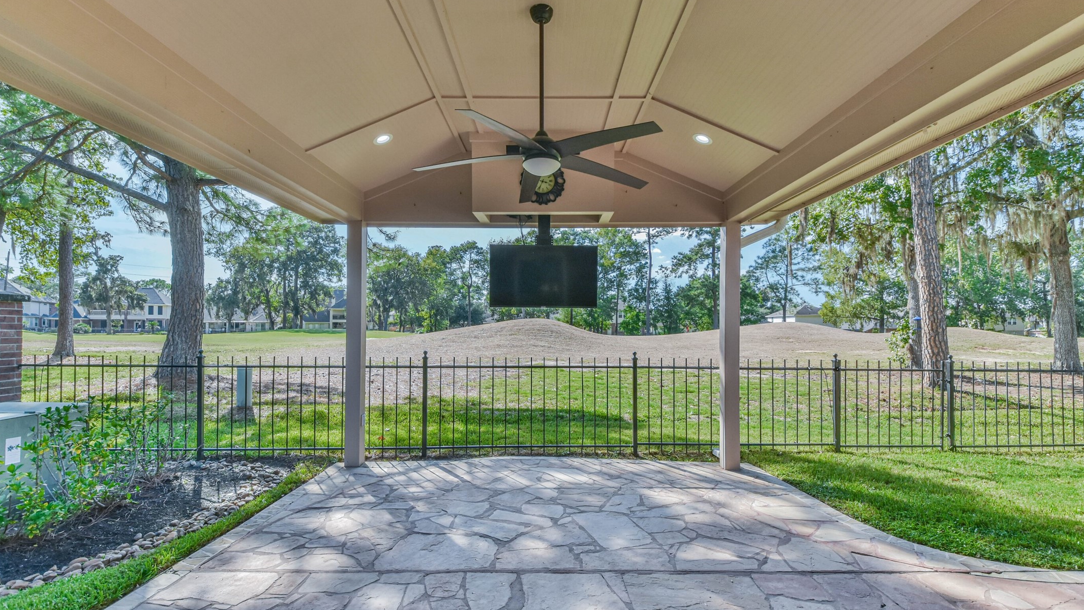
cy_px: 329
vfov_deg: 67.0
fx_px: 460
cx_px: 547
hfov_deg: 99.4
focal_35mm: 16
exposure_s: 1/500
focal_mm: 10
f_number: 8
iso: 400
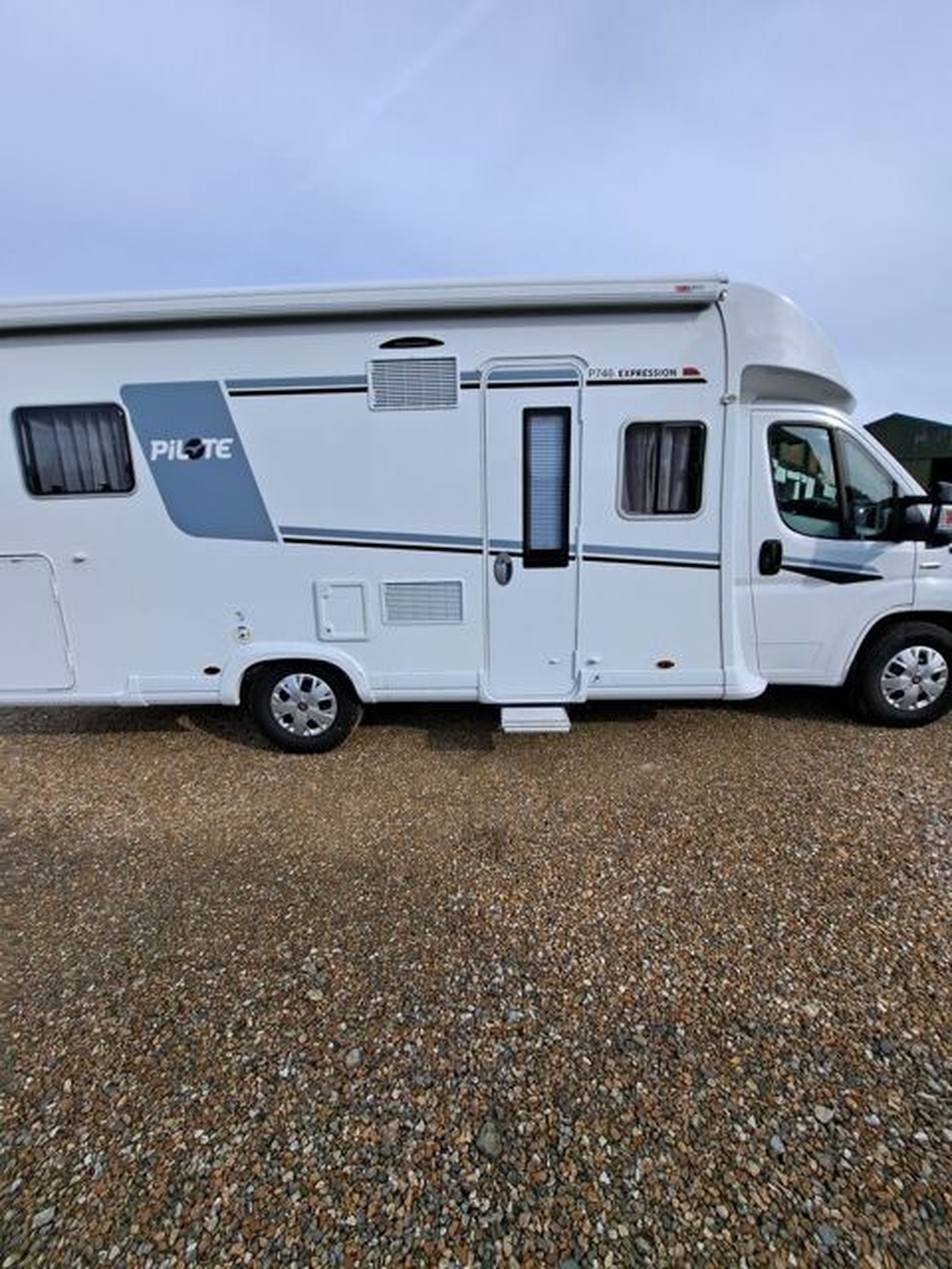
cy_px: 634
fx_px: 477
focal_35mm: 13
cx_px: 476
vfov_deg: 106.2
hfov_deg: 89.9
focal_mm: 1.74
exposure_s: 1/981
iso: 50
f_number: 2.2
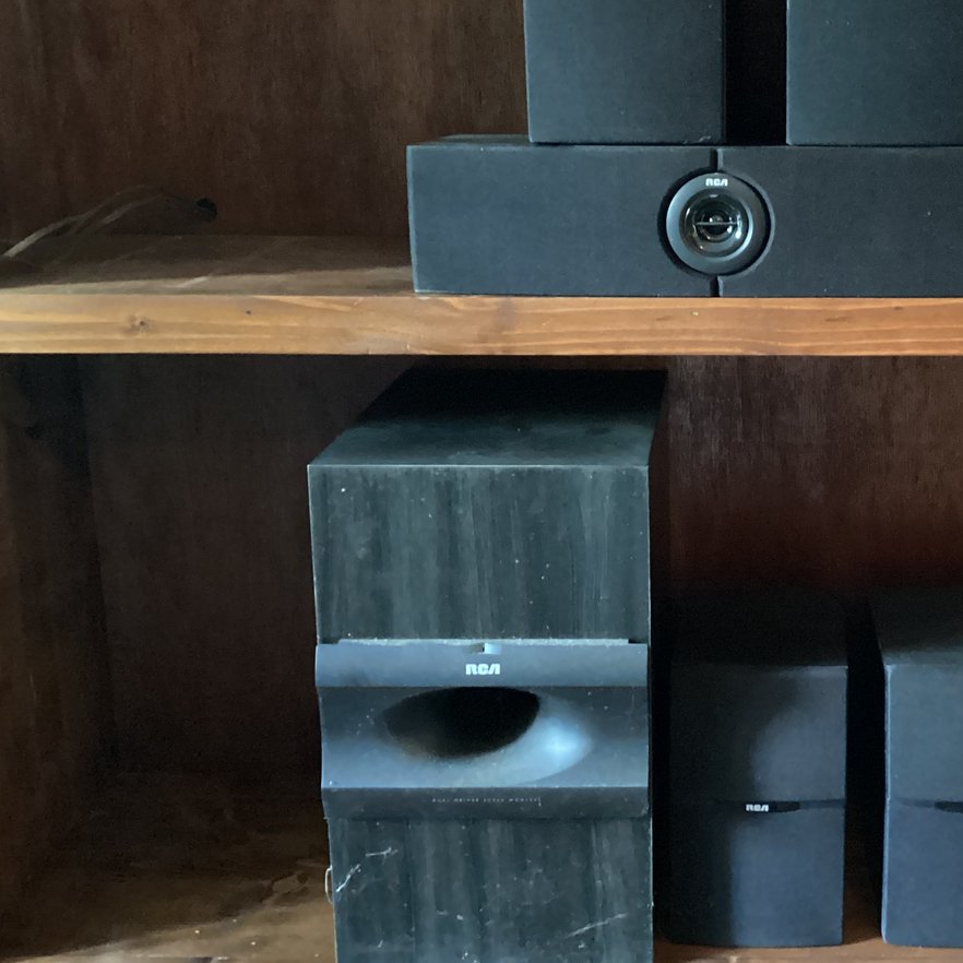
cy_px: 394
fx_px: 1479
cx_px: 739
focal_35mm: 47
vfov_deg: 36.0
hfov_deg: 35.2
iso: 800
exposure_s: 1/15
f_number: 2.4
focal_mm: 3.3
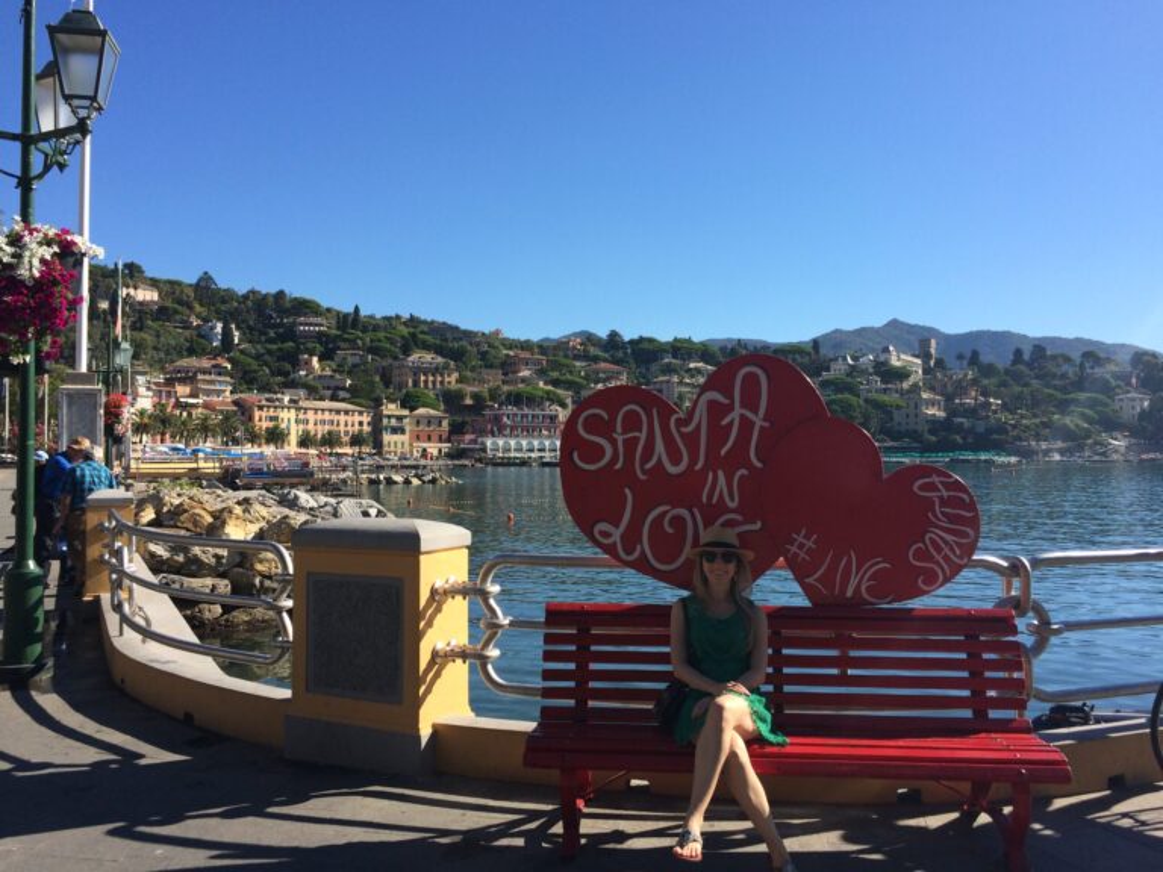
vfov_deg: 48.2
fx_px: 974
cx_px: 582
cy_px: 436
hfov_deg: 61.7
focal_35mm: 29
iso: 32
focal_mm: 4.15
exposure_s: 1/1709
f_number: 2.2
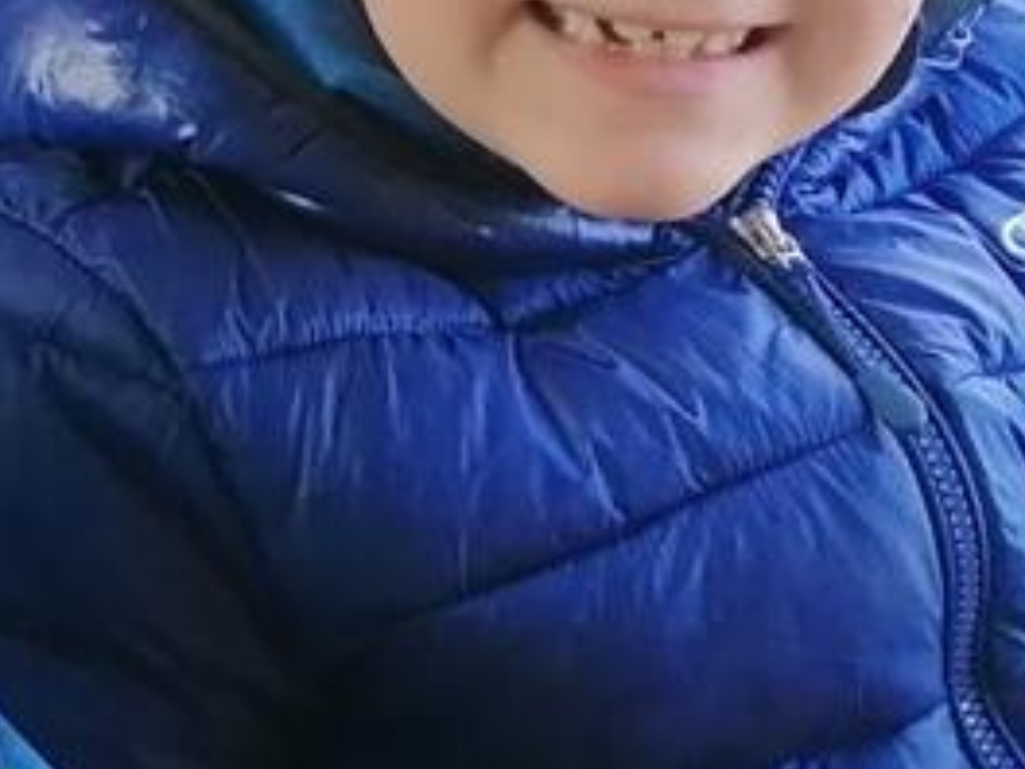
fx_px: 4057
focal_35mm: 137
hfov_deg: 14.1
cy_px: 241
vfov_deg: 10.8
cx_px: -50
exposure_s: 1/100
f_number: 1.8
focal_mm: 4.75
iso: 160
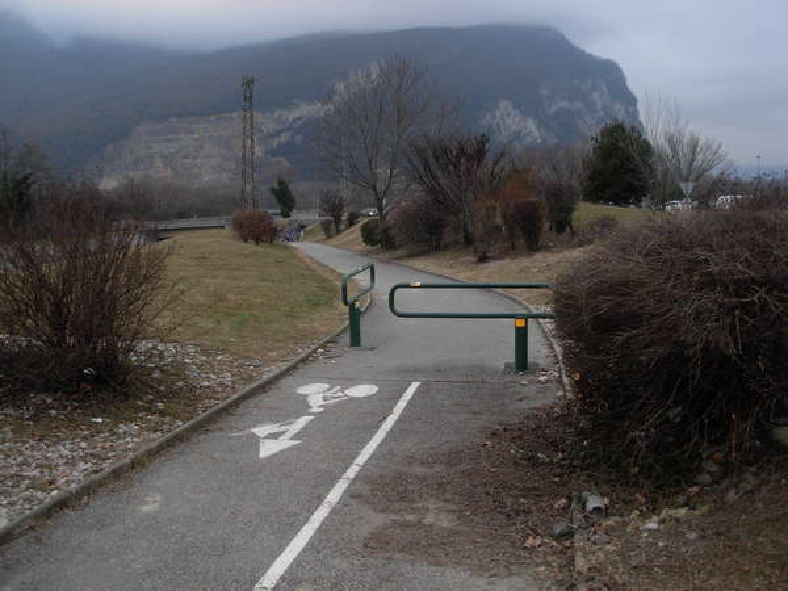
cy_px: 296
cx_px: 394
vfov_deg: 37.7
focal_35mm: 38
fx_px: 865
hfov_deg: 49.0
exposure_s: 1/71.8
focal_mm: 6.3
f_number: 2.9
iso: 79
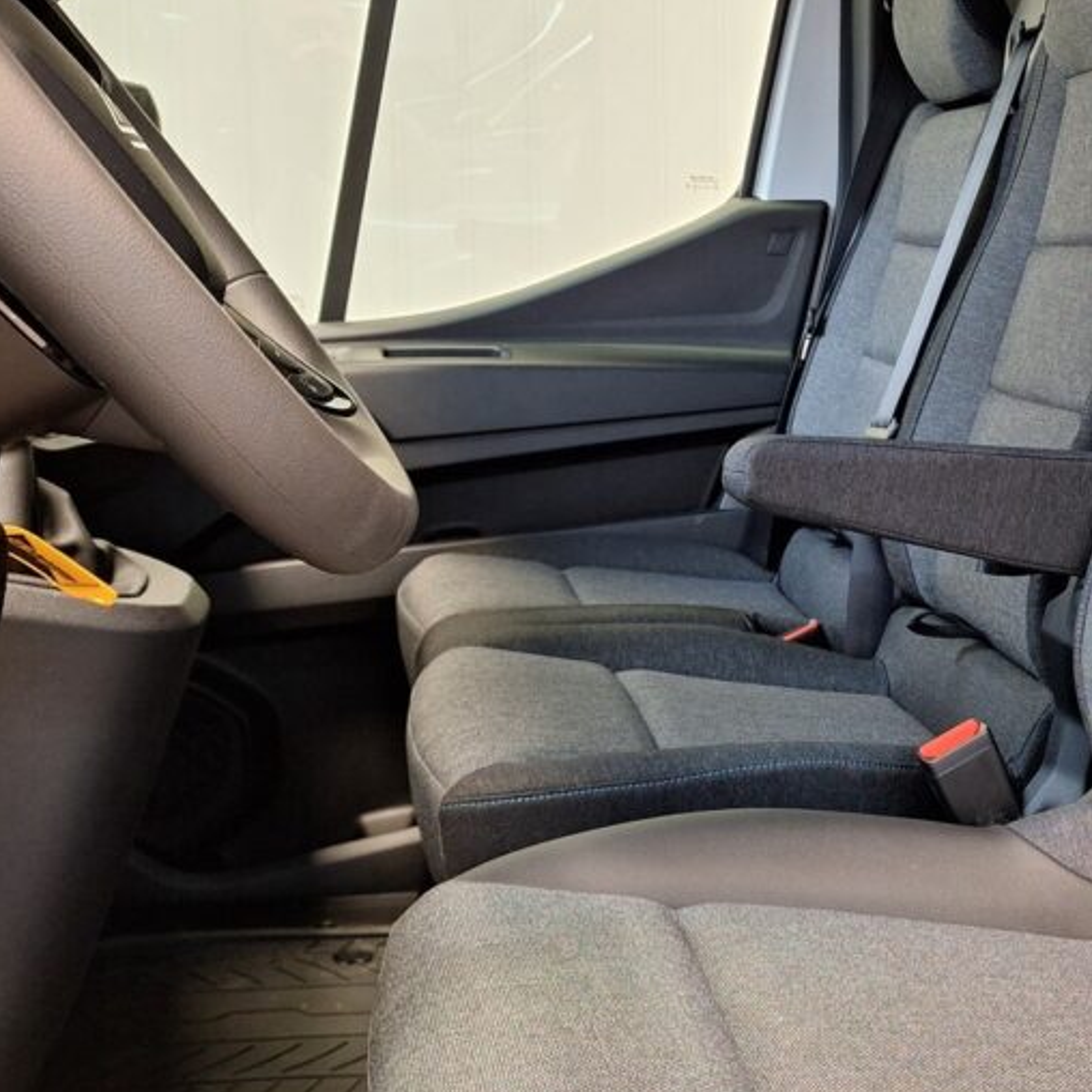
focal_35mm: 41
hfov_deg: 37.6
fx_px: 1463
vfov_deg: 40.8
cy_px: 460
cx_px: 1025
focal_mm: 5.54
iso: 320
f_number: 1.8
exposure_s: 1/25
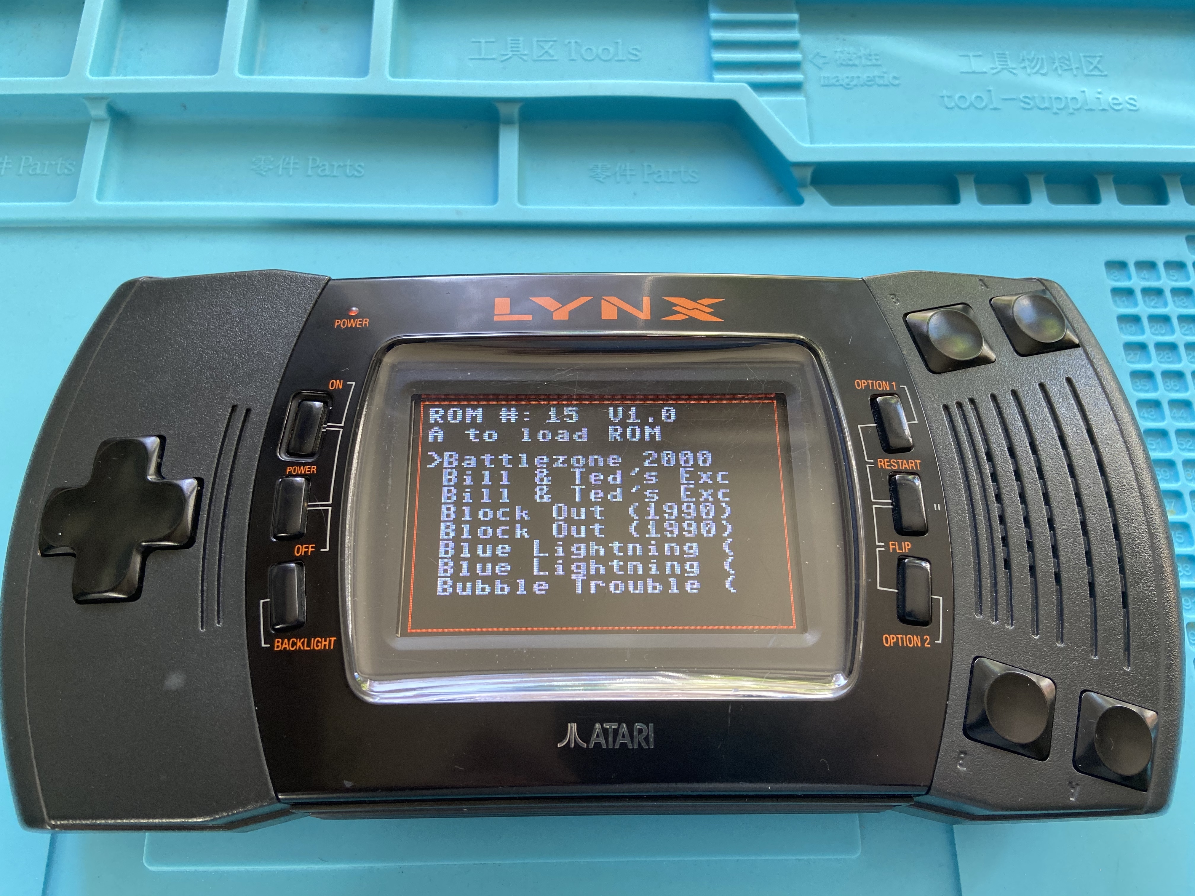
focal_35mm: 26
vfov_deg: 53.1
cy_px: 448
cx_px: 598
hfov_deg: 67.3
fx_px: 898
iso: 125
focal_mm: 4.25
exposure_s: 1/111
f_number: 1.8
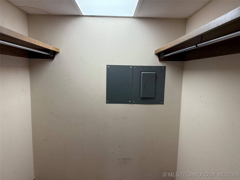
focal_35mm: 24
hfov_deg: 71.6
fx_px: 166
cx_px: 120
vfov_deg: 56.8
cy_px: 90
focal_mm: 6.76
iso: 64
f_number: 1.78
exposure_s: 1/120
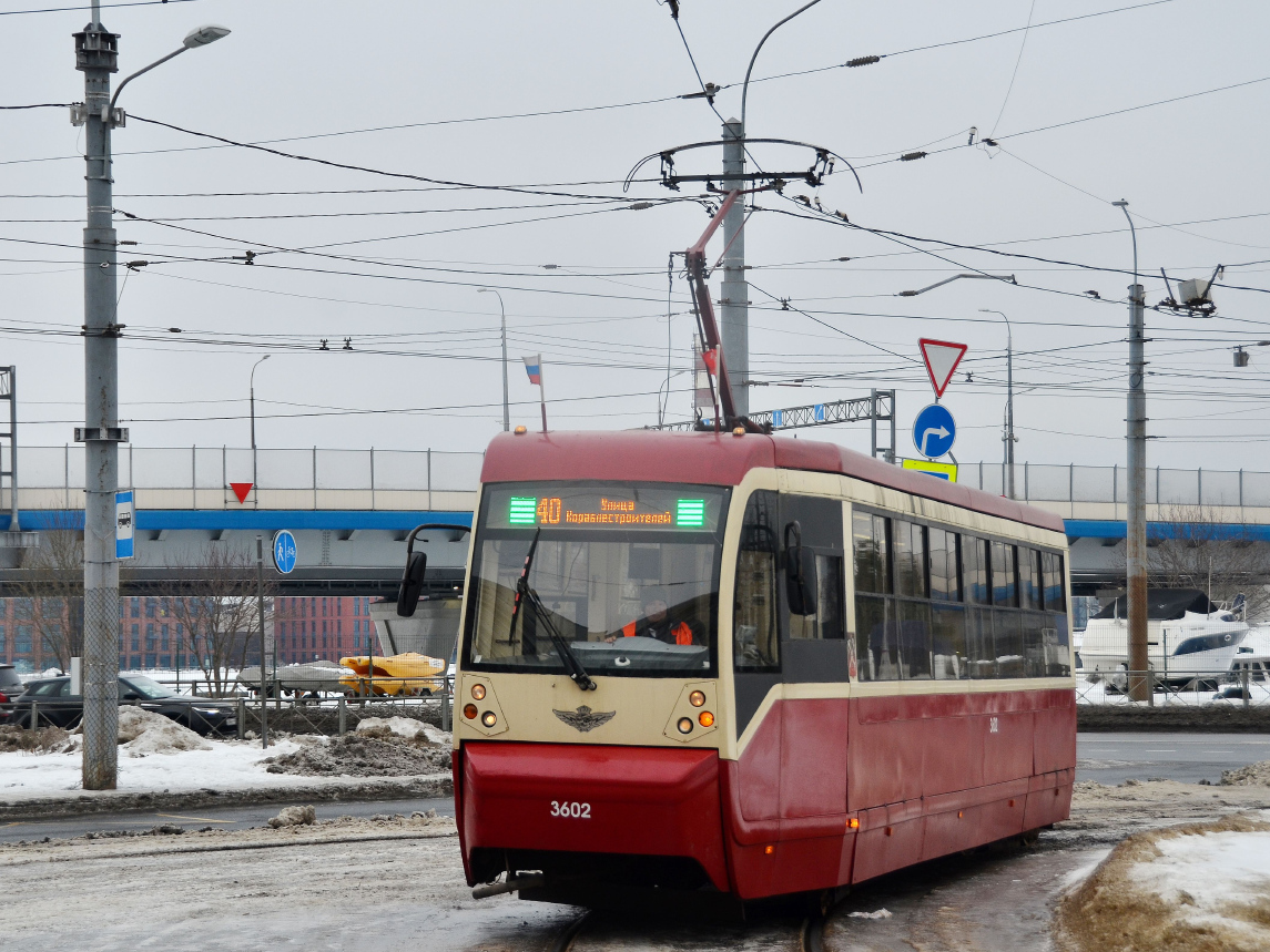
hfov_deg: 23.0
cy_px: 476
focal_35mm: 85
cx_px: 639
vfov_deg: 17.4
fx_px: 3119
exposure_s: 1/250
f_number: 5.6
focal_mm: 52
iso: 200
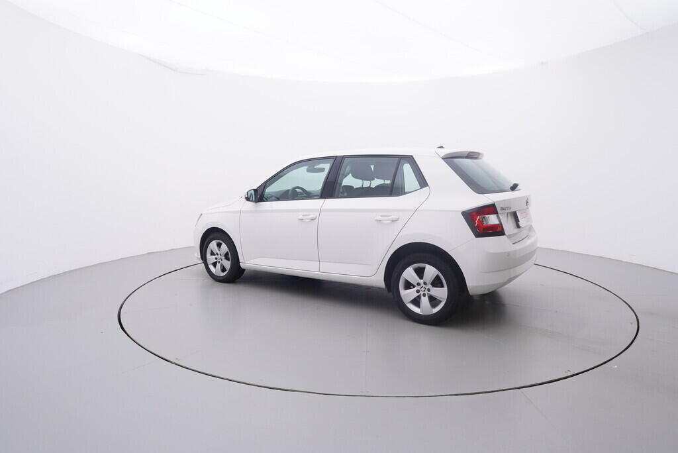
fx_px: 424
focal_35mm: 22
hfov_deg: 77.3
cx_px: 339
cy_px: 226
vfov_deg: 56.2
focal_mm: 15
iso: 200
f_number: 5
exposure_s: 1/80
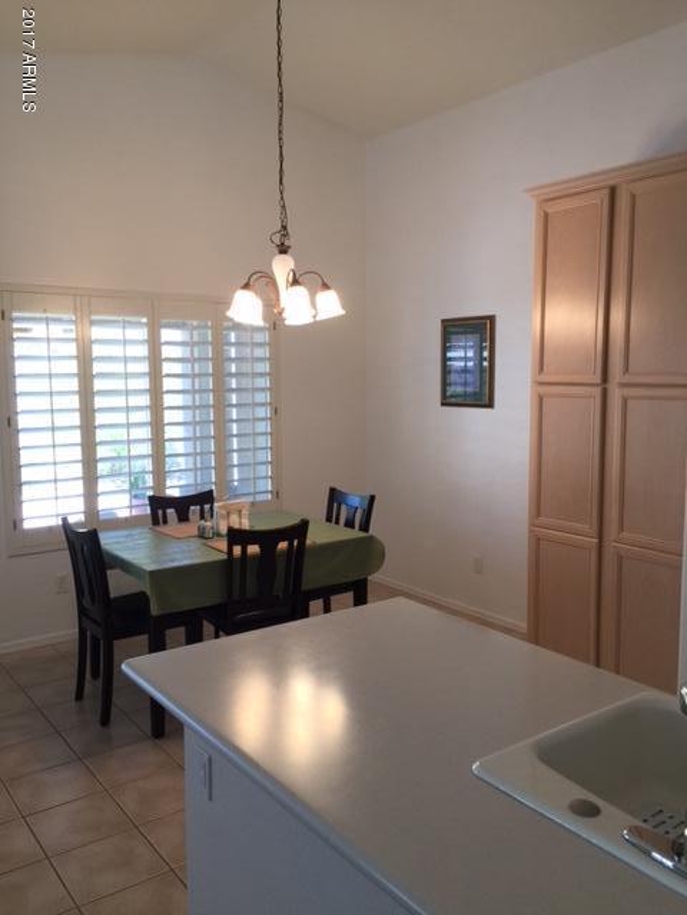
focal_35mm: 29
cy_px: 458
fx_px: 767
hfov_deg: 48.2
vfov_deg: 61.7
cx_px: 344
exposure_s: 1/40
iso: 32
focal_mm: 4.15
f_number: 2.2
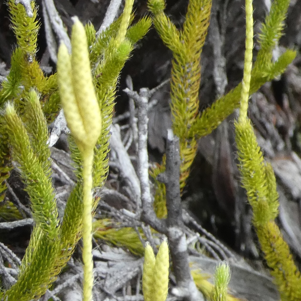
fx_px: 3542
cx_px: 18
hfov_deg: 4.9
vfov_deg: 4.9
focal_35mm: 360
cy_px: -7
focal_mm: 18.8
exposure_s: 1/80
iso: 250
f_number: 4.9
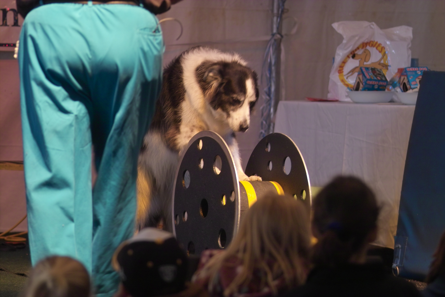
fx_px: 2212
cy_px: 148
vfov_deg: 7.7
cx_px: 222
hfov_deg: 11.5
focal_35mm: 179
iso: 400
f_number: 2.8
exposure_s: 1/45
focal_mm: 105
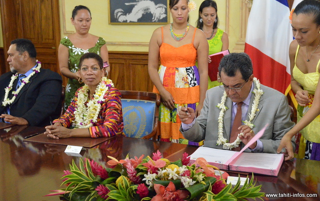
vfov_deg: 24.4
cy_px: 96
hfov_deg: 38.2
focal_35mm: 53
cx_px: 162
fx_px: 462
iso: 6400
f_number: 5.6
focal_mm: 34
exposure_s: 1/125
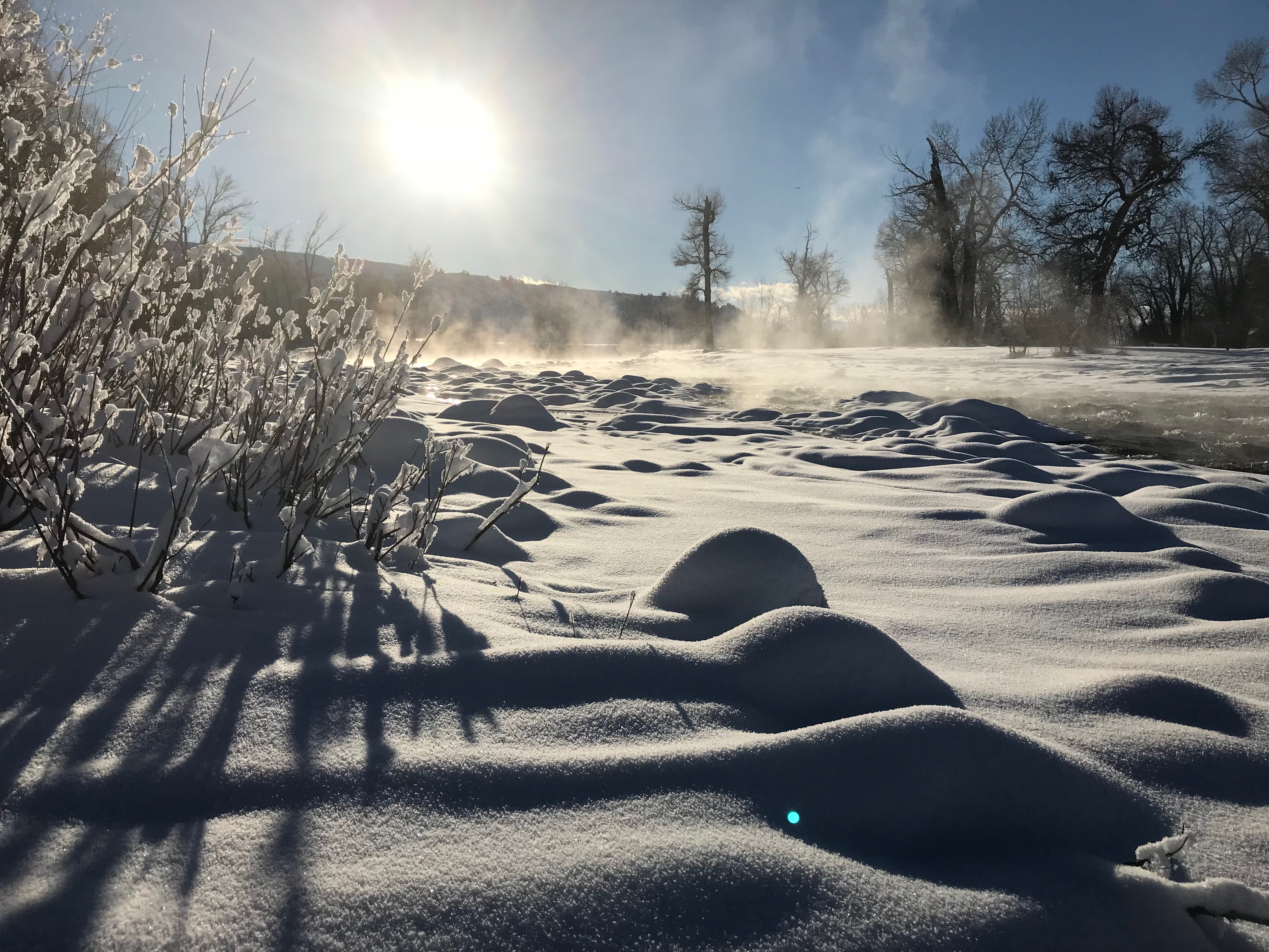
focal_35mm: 28
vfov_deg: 49.7
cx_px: 634
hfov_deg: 63.4
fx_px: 1026
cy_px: 476
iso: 20
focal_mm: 3.99
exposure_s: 1/10638
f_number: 1.8
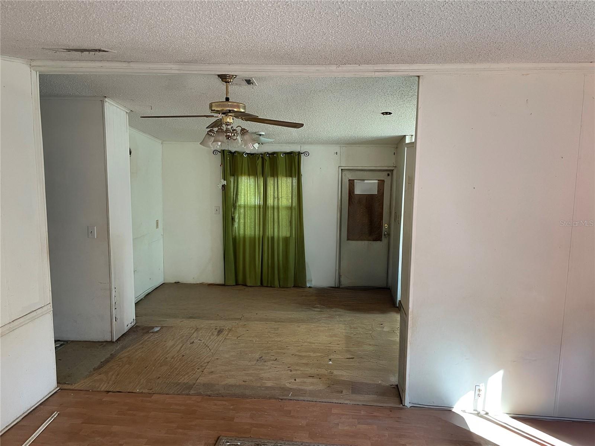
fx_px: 447
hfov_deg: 67.3
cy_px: 223
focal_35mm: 26
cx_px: 298
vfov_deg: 53.1
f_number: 1.6
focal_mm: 4.2
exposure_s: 1/61
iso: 125
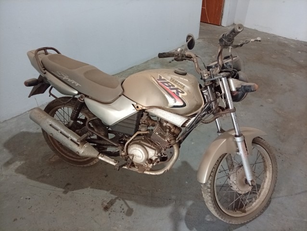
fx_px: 231
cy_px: 116
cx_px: 154
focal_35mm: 26
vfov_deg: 53.2
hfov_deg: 67.2
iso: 590
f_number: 1.8
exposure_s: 1/24
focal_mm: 4.15
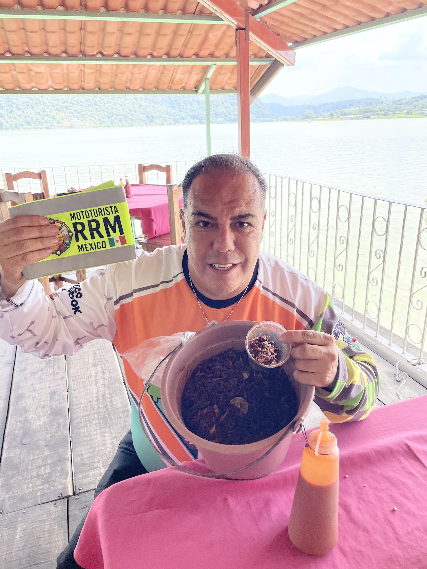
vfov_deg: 67.3
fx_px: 428
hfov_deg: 53.1
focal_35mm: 26
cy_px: 284
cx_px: 214
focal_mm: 4.2
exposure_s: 1/596
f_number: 1.6
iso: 32
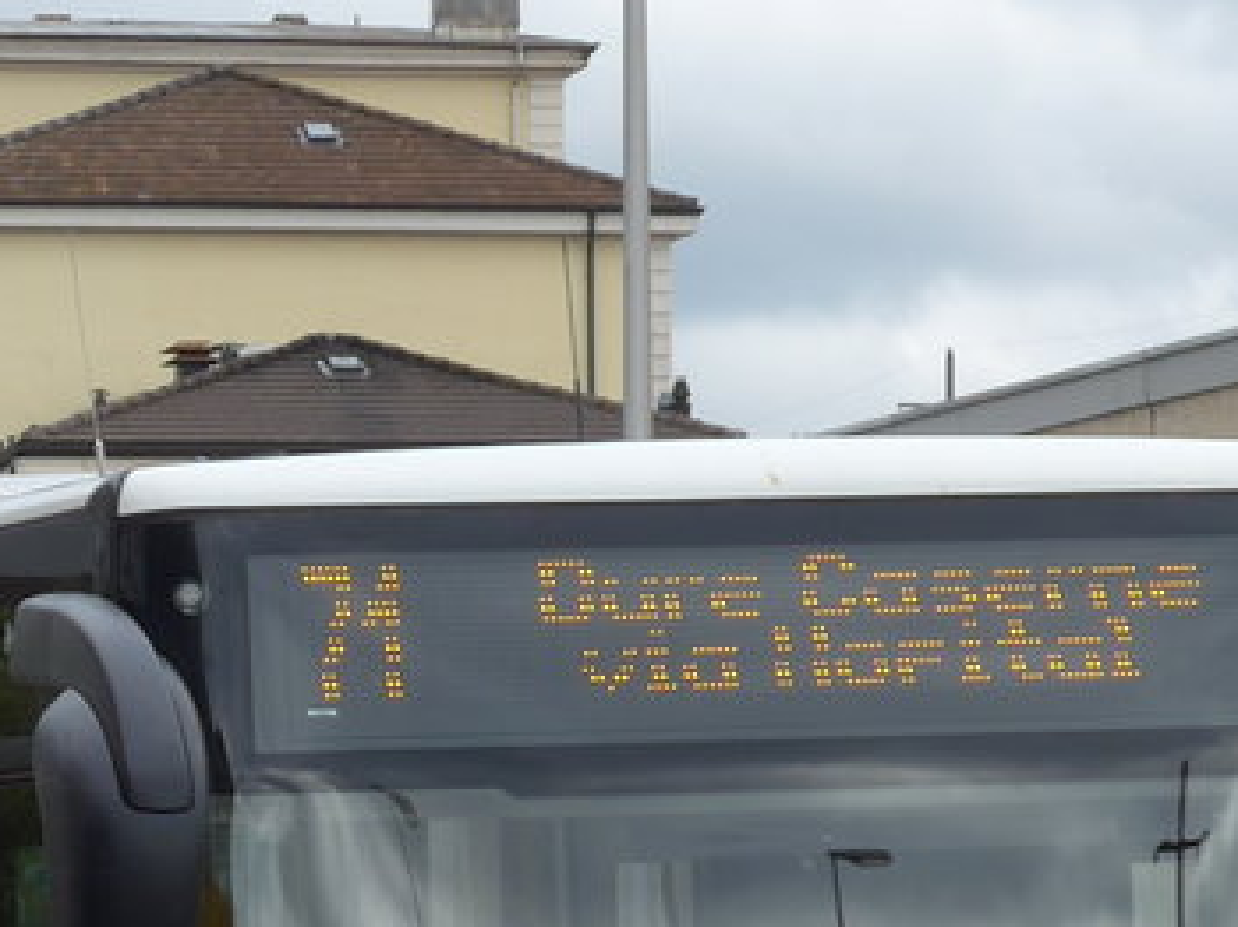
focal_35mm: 254
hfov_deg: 7.8
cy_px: 881
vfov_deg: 5.8
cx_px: 223
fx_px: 9078
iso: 80
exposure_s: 1/320
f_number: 4.2
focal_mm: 15
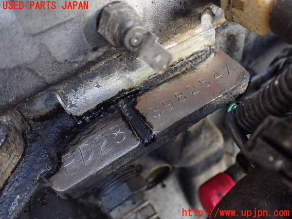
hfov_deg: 60.0
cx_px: 146
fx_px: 253
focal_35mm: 30
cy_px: 110
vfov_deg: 46.8
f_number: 2.3
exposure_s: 1/125
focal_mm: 5.4
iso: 800
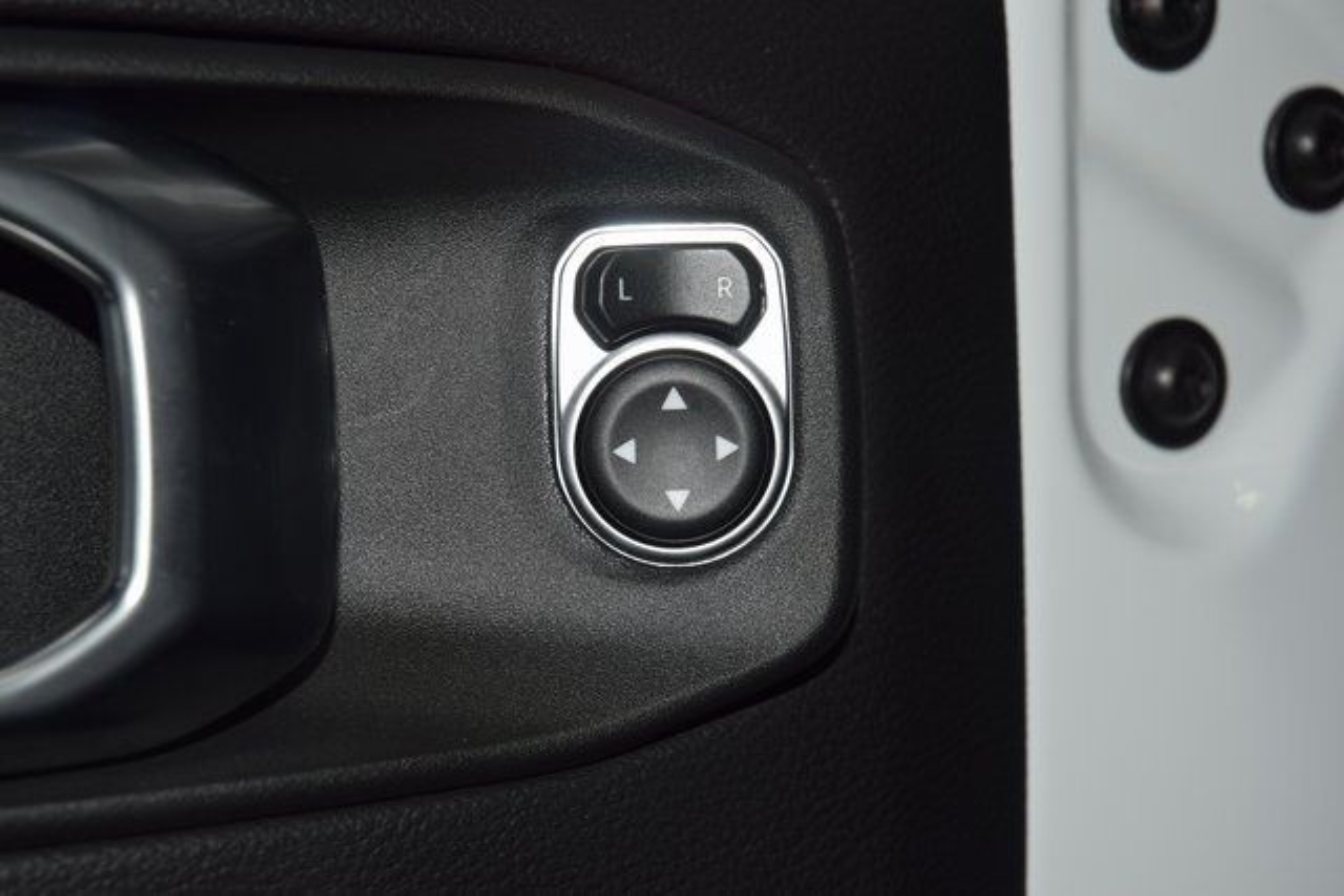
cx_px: 672
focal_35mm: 90
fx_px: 3361
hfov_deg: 22.6
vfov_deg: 15.2
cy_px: 448
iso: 100
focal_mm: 60
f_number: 8
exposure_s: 1/125
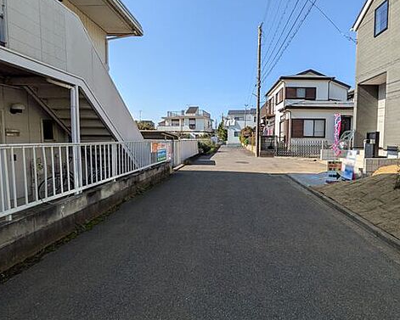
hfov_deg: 85.8
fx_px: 213
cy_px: 151
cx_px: 229
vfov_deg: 73.8
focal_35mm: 18
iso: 48
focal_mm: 1.83
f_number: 2.2
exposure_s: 1/1414
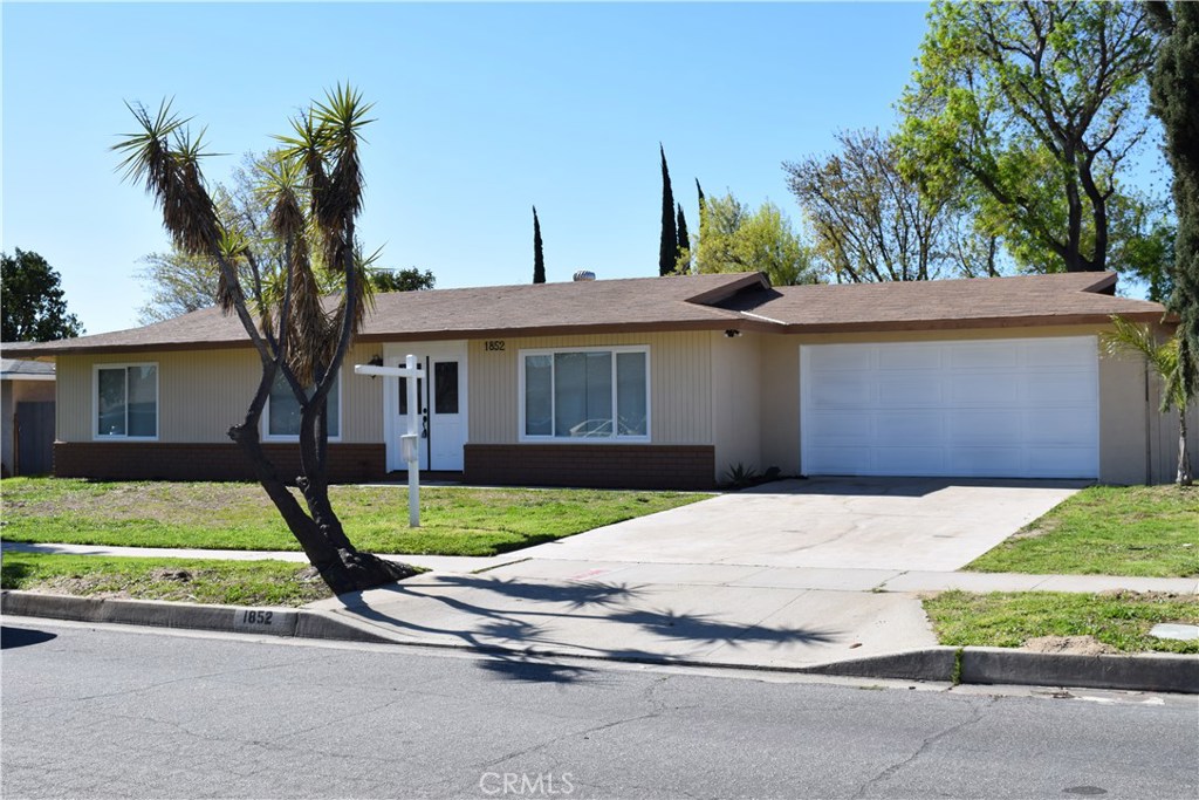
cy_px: 400
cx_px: 600
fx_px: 1399
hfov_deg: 46.4
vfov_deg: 31.9
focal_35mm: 42
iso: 200
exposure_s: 1/400
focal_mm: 28
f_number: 10
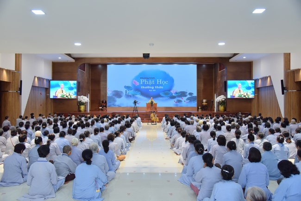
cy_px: 100
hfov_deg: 60.3
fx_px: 259
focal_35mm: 31
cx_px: 150
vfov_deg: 42.4
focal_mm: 31
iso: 1250
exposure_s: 1/100
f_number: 5.6
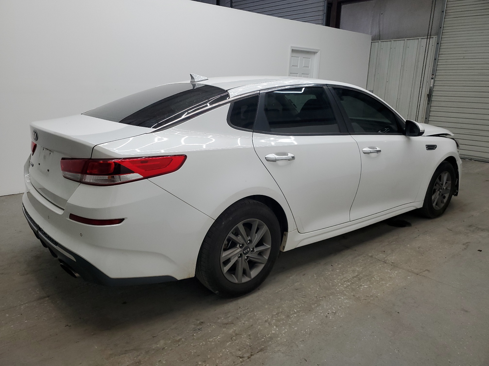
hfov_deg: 67.3
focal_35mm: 26
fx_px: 367
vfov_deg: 53.1
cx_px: 244
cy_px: 183
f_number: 1.5
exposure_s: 1/120
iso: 66
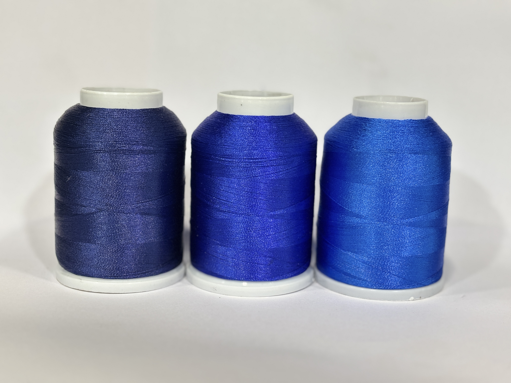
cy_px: 192
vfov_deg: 28.0
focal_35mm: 52
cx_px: 256
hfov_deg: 36.8
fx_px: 768
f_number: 1.6
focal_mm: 5.96
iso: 200
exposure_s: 1/33
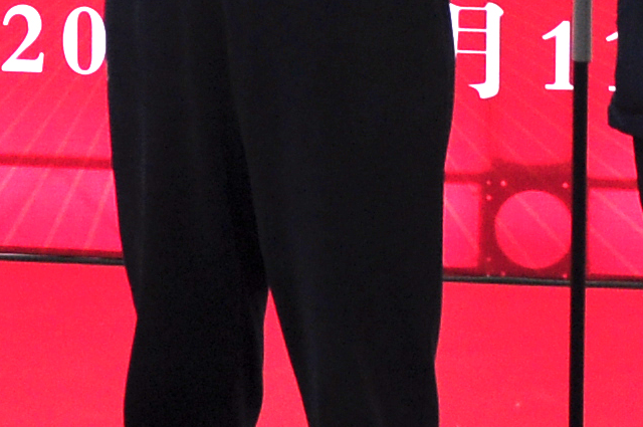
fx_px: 3229
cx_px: 645
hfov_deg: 11.3
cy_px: -348
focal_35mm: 181
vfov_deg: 7.3
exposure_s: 1/20
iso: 200
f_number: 3.5
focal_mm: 18
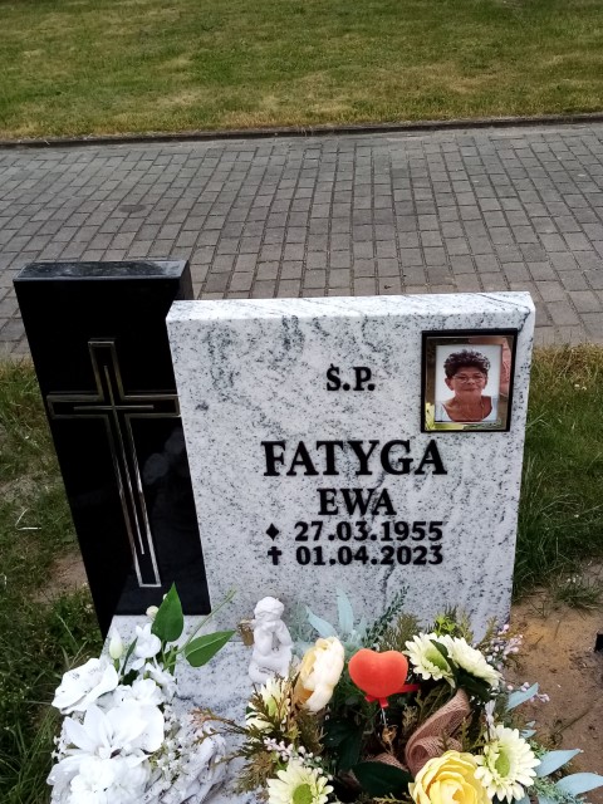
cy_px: 402
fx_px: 604
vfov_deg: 67.3
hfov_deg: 53.1
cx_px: 302
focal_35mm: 26
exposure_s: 1/831
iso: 105
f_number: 1.8
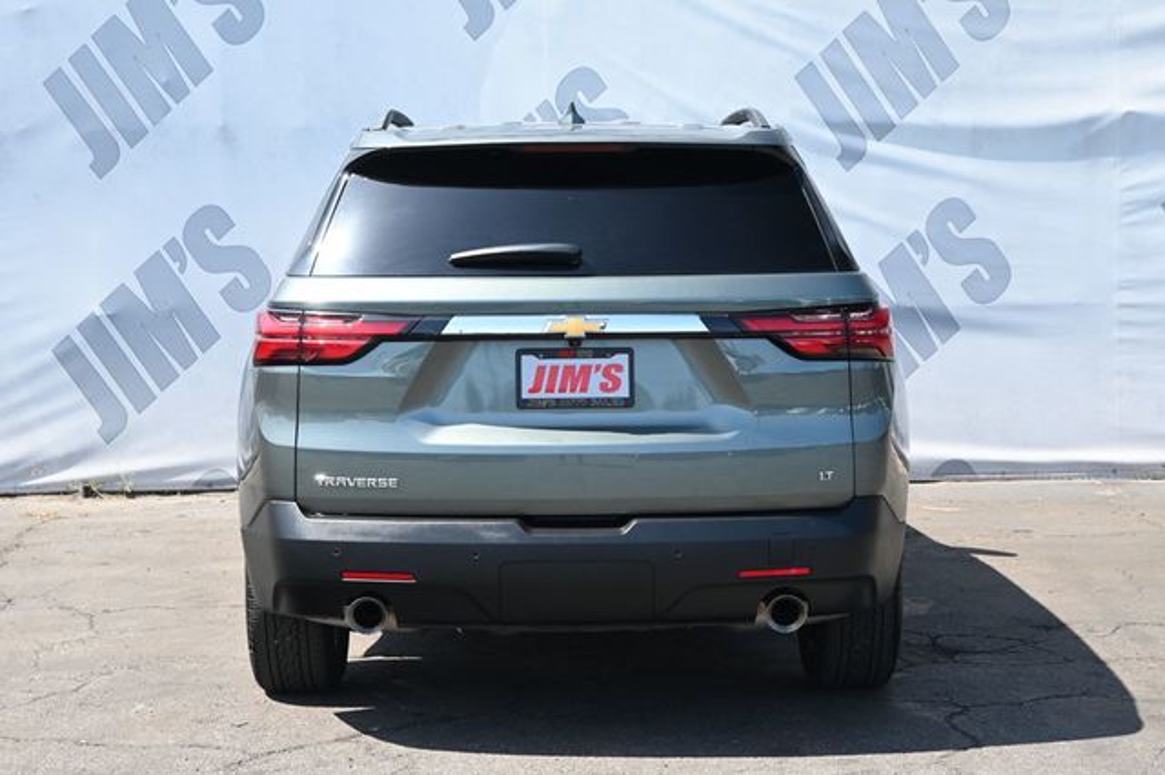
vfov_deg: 21.5
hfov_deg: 31.9
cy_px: 388
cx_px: 582
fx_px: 2038
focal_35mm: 63
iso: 250
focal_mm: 42
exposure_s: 1/250
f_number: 5.6
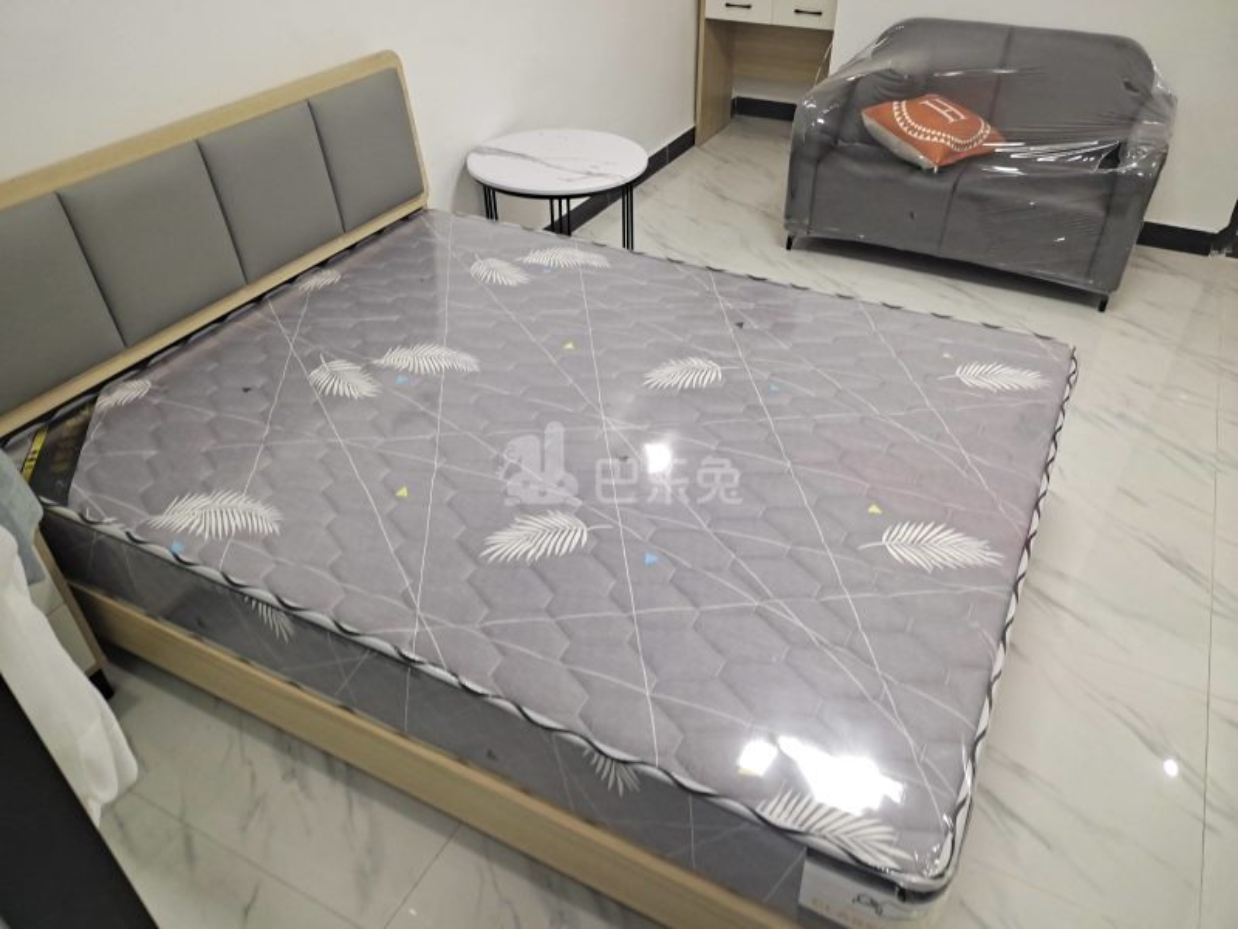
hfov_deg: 76.4
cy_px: 464
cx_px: 619
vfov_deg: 61.1
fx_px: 787
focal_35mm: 22
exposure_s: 1/33
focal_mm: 4.71
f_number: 1.79
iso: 372
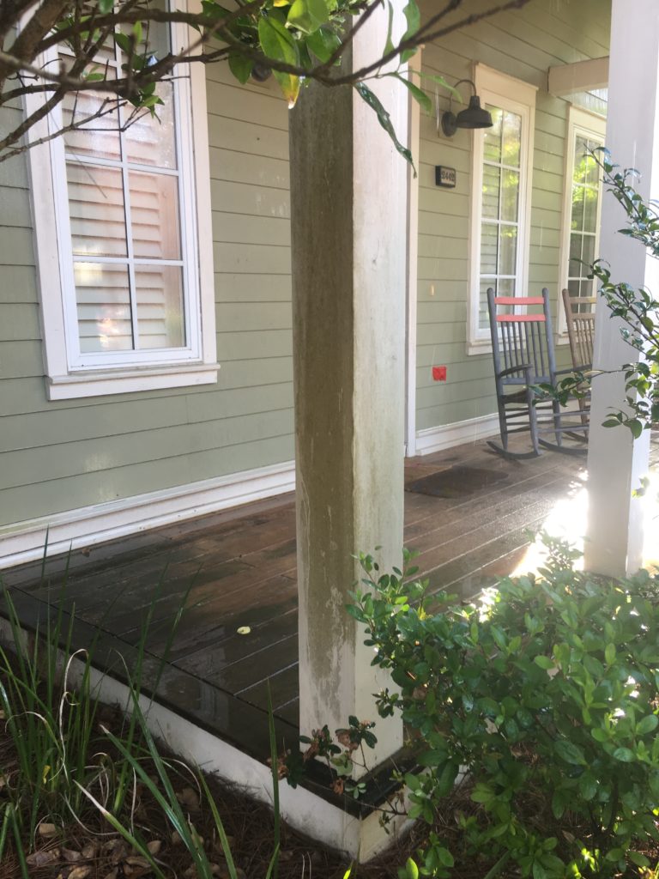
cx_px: 330
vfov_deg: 61.7
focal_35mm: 29
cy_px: 440
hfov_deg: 48.2
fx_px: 736
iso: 25
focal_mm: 4.15
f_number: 2.2
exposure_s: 1/60
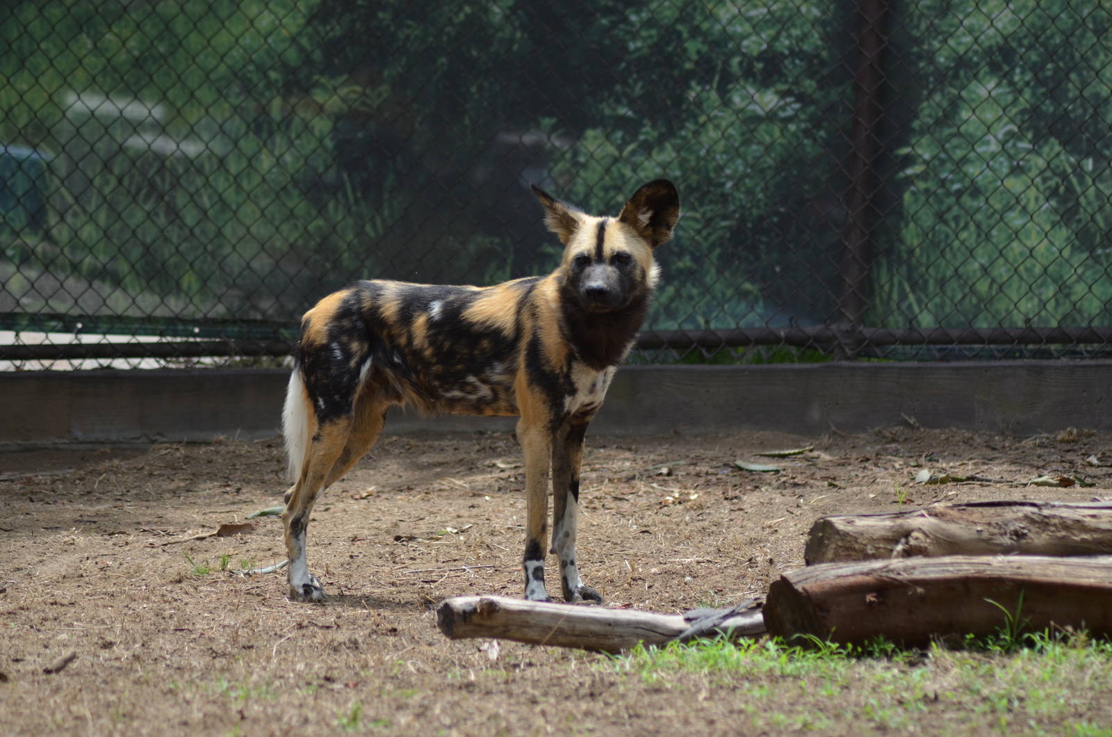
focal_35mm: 270
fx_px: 8323
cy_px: 368
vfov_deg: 5.1
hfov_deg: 7.6
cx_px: 556
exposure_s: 1/1250
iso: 400
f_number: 4.5
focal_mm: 180
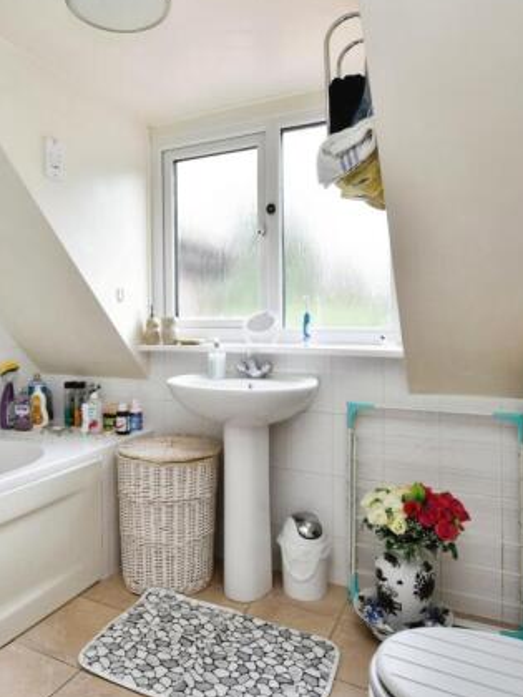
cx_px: 212
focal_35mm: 24
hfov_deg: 56.4
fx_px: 483
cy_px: 339
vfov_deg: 71.6
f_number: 7.1
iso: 500
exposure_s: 1/10
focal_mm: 16
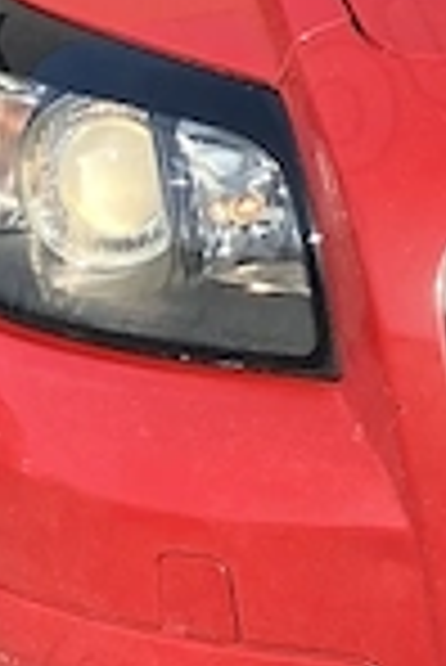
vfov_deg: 11.1
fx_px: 3393
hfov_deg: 6.9
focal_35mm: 183
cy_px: -94
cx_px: 1261
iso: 32
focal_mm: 4.25
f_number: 1.8
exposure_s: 1/1629
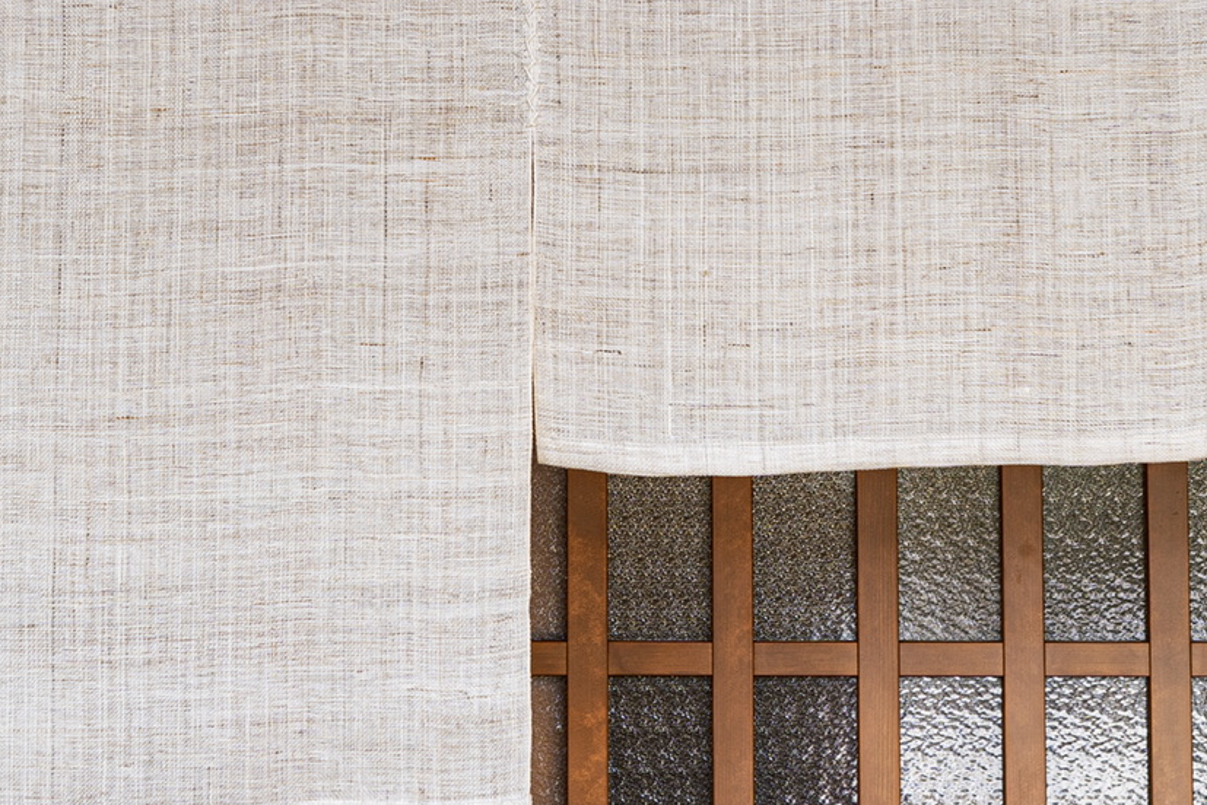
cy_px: 31
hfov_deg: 19.4
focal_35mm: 105
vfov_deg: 12.9
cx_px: 546
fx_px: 3521
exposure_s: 1/160
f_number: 4
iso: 200
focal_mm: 40
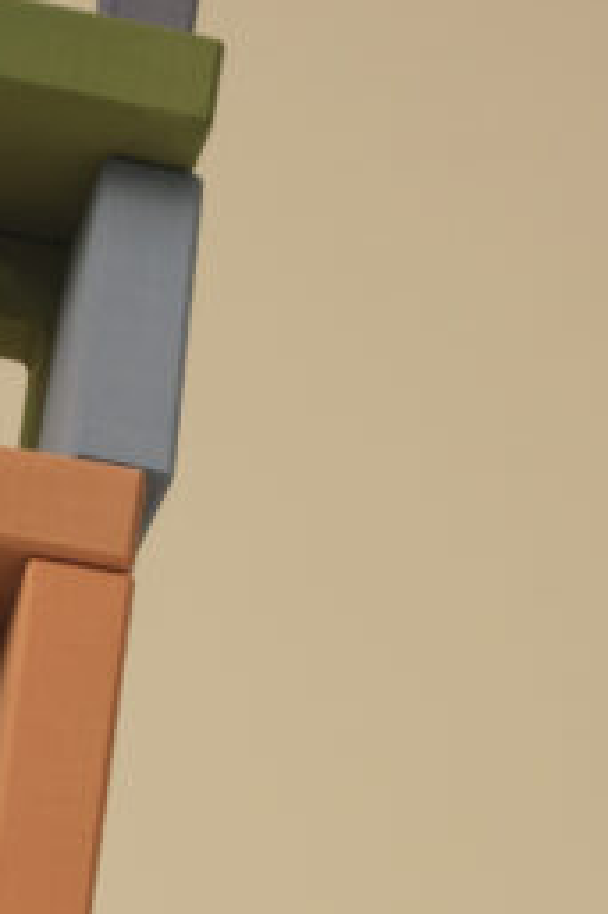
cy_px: 1172
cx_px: -309
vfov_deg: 13.7
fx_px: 3678
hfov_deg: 9.2
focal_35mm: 145
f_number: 5.6
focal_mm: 23
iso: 800
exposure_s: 1/250
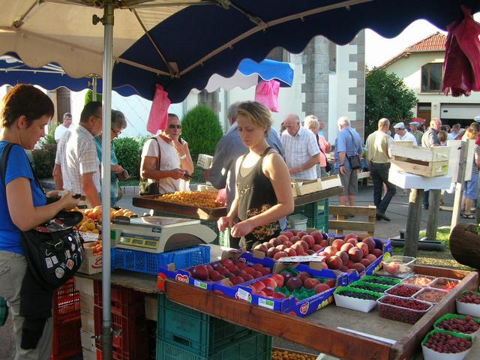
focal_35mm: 35
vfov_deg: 40.7
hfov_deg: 52.6
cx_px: 240
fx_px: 485
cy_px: 180
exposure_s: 1/90
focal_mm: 5.8
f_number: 2.8
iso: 50
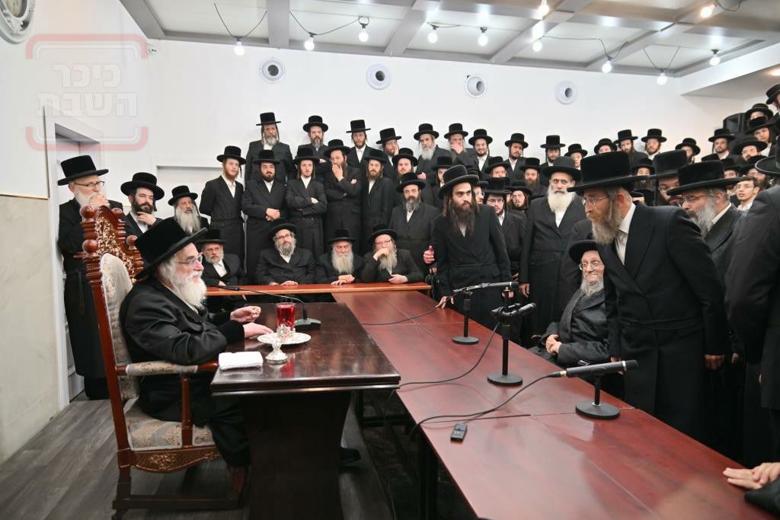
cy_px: 260
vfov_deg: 53.1
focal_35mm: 24
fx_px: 520
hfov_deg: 73.7
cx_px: 390
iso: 640
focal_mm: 24
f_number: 4
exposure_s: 1/200
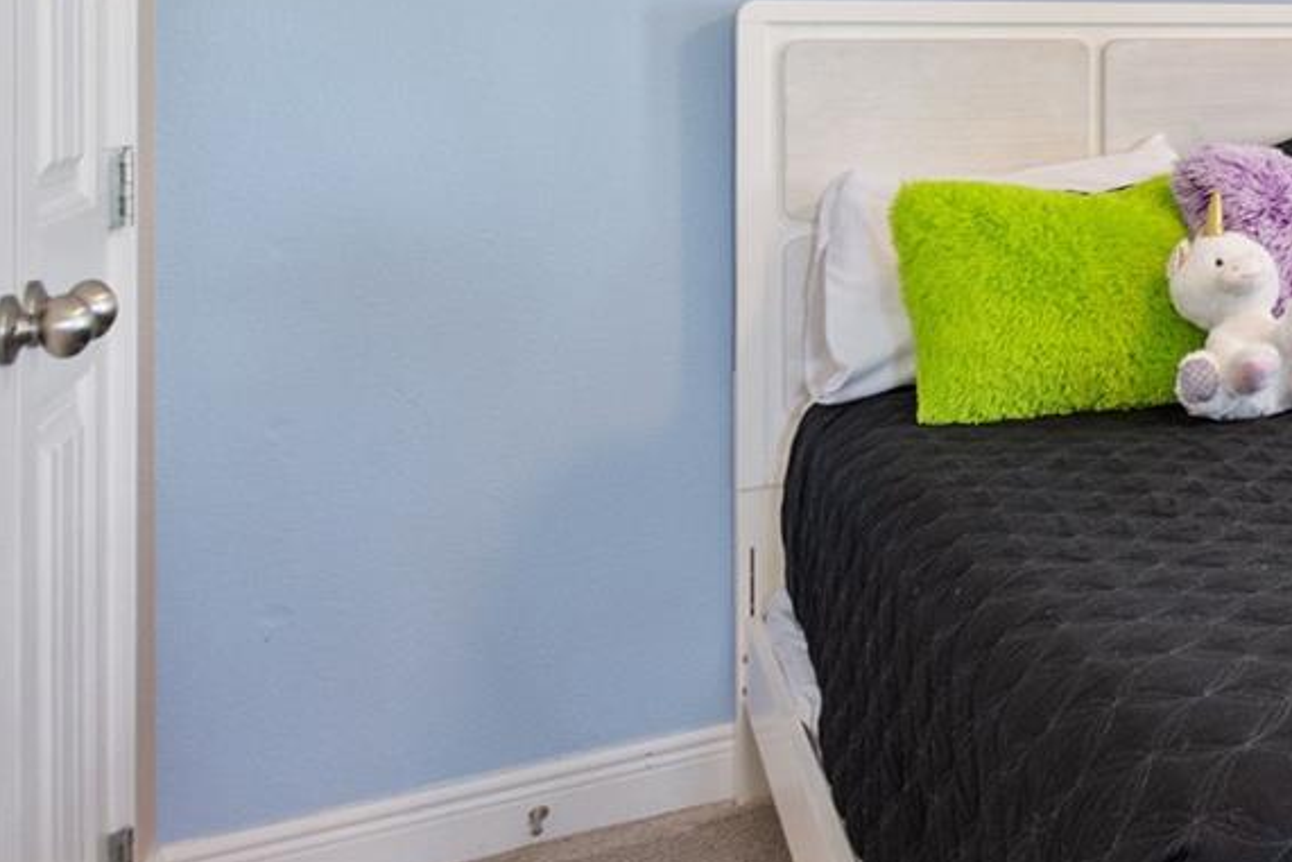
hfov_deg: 32.0
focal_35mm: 42
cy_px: 20
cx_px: 1767
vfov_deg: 29.9
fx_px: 1508
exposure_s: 1/13
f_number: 4.5
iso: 400
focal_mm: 10
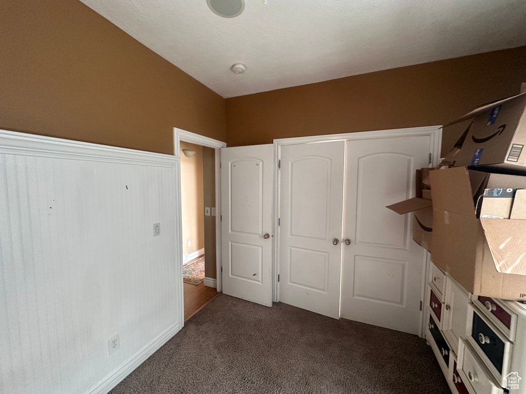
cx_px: 263
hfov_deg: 102.1
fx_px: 213
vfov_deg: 85.7
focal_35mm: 14
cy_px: 197
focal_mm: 2.22
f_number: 2.2
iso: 320
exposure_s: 1/80
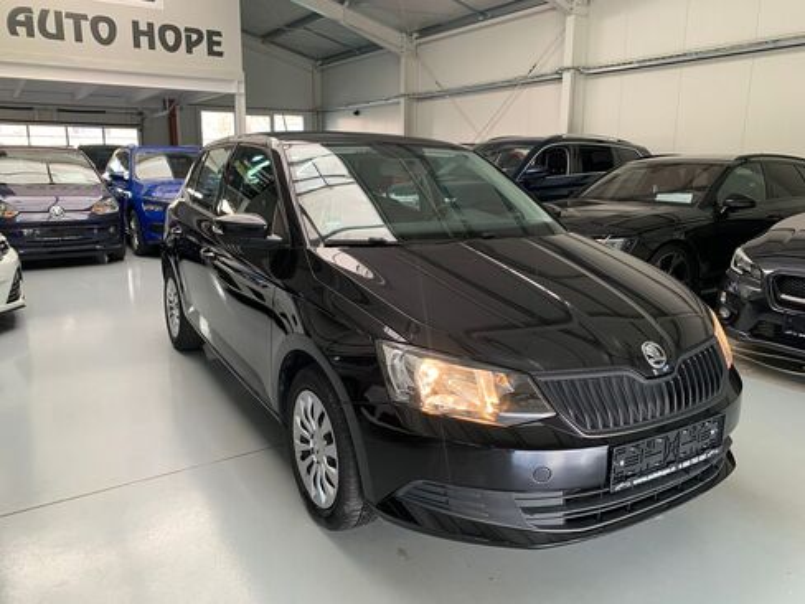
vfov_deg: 53.1
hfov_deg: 67.3
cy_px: 302
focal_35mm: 26
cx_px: 402
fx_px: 605
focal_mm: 4.25
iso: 100
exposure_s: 1/90
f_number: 1.8
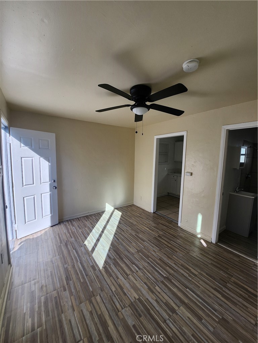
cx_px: 129
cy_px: 172
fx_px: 129
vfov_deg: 106.2
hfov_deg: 89.9
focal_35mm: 13
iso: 32
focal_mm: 1.7
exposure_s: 1/252
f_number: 2.2
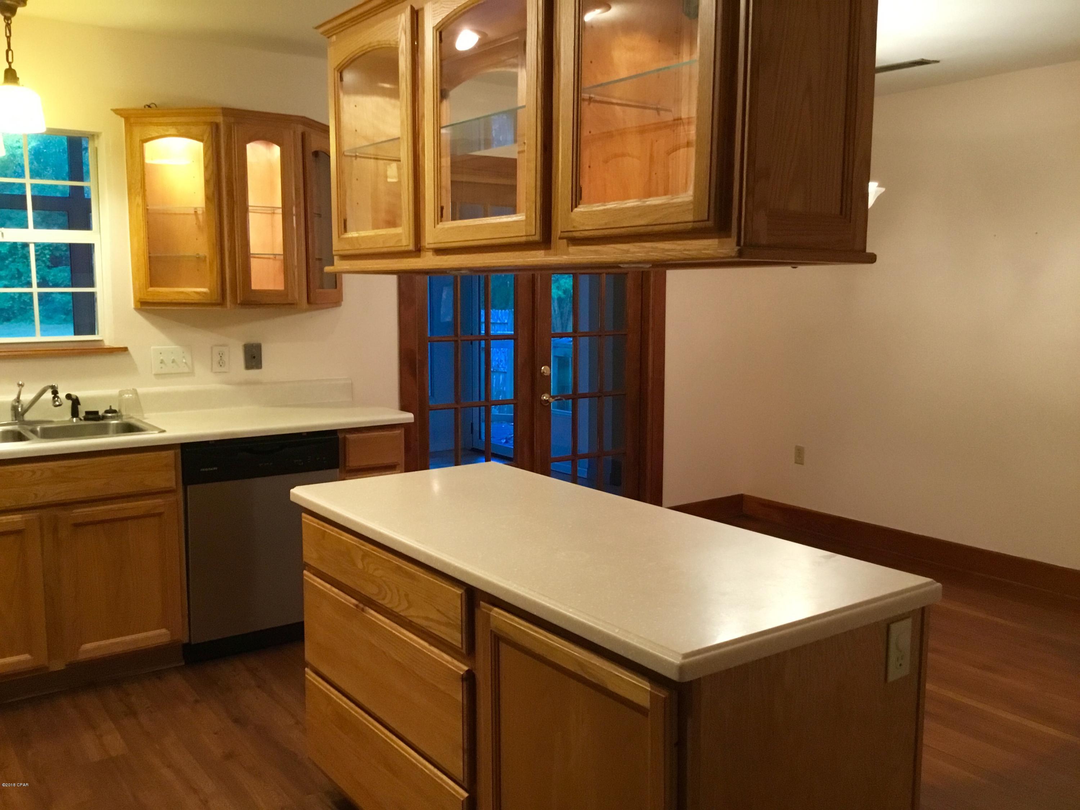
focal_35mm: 31
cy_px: 405
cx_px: 540
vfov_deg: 45.4
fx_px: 967
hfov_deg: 58.4
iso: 200
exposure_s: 1/30
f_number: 2.4
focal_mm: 3.3
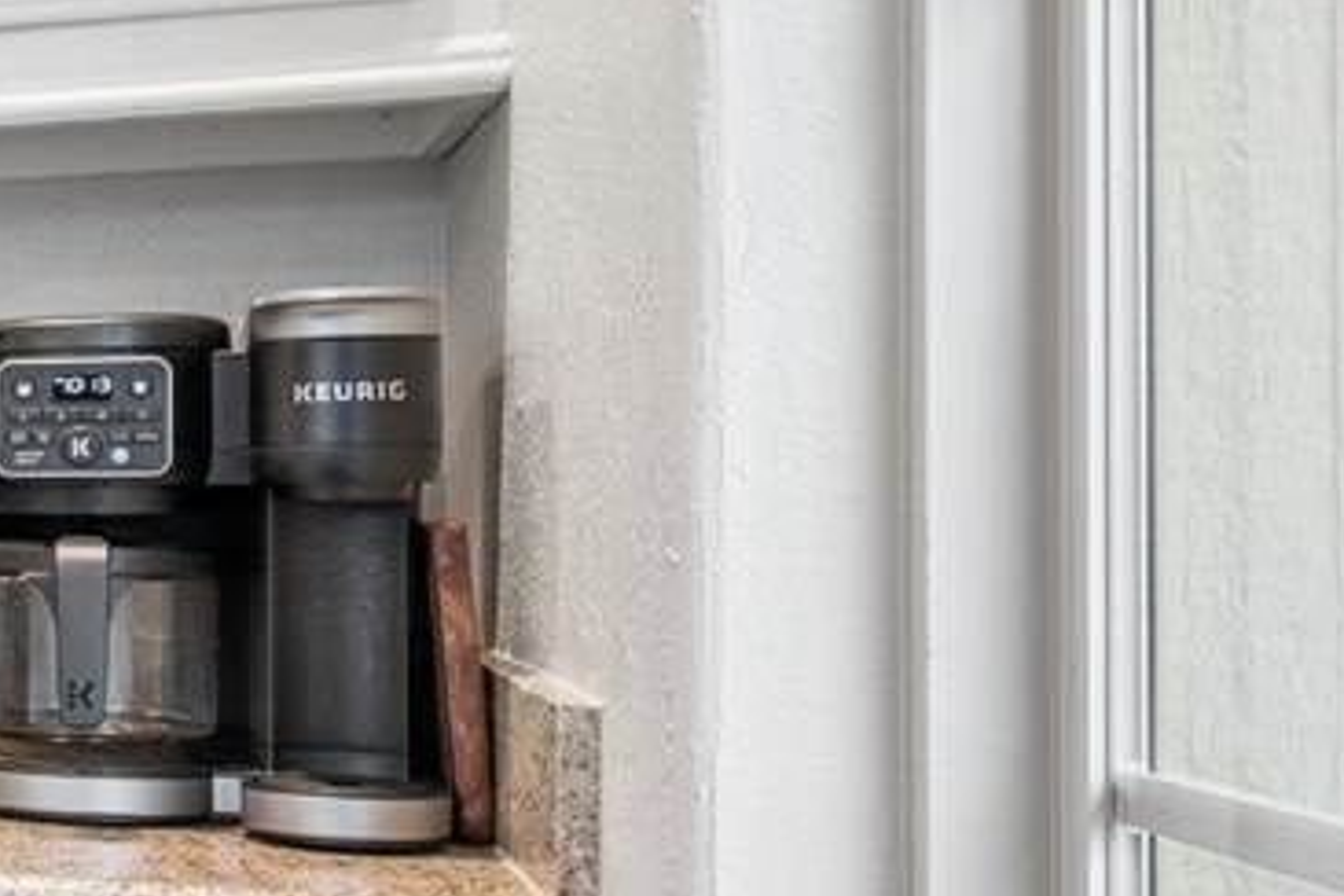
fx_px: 2091
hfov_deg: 23.8
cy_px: 586
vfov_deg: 24.1
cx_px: -896
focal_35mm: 56
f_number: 7.1
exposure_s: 1/6
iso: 200
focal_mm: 16
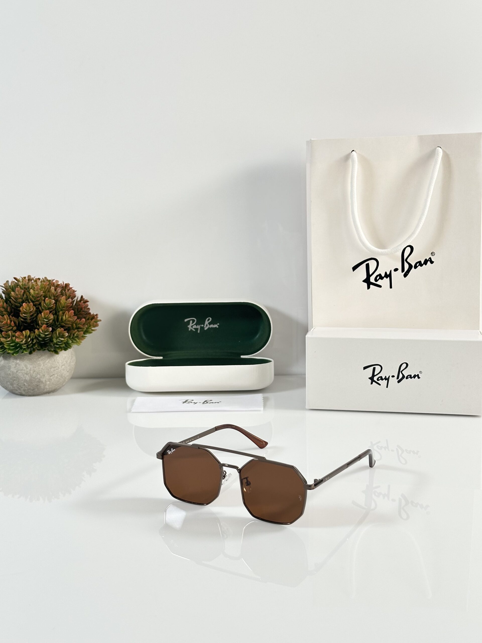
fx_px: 891
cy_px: 322
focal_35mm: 48
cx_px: 241
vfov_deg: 39.7
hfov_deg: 30.3
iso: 80
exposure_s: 1/100
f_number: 1.78
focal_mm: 6.86
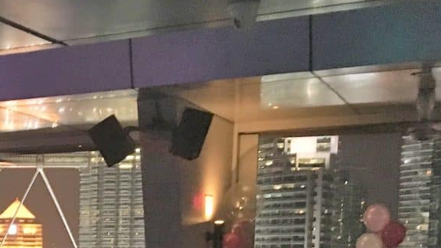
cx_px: -80
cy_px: 336
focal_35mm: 79
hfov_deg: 24.5
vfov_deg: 14.5
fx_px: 924
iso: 400
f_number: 2.2
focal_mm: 4.15
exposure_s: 1/17
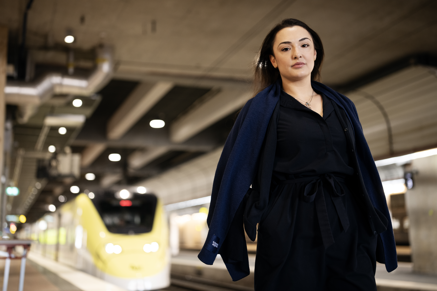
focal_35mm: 40
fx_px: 486
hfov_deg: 48.5
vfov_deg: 33.4
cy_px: 146
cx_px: 218
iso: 640
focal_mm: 40
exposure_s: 1/200
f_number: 1.6
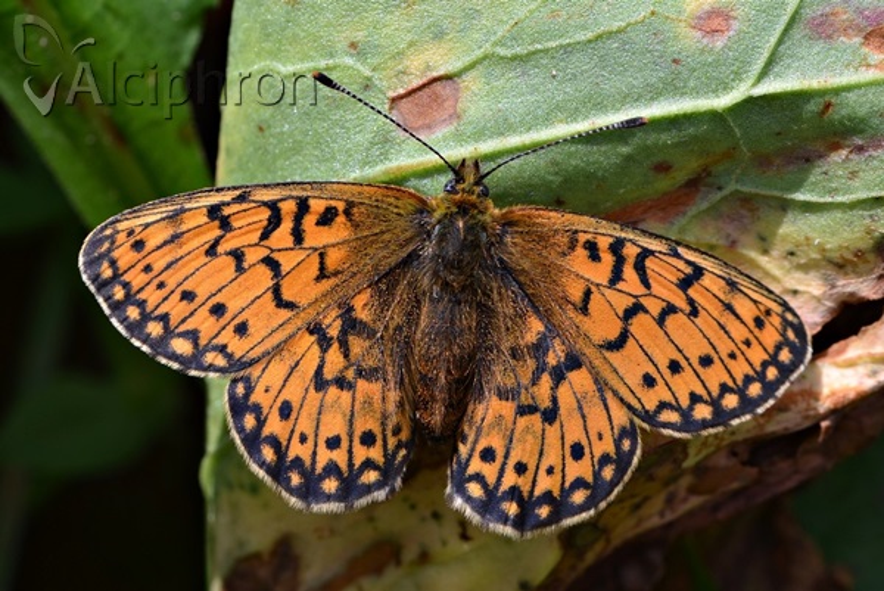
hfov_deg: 15.2
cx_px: 442
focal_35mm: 135
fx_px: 3317
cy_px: 296
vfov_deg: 10.2
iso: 100
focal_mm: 90
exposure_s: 1/200
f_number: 8
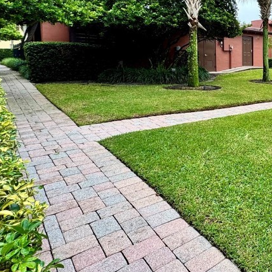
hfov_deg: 44.0
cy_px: 80
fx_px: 267
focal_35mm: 30
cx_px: 286
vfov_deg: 52.4
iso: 40
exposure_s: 1/99
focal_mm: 2.22
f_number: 2.2
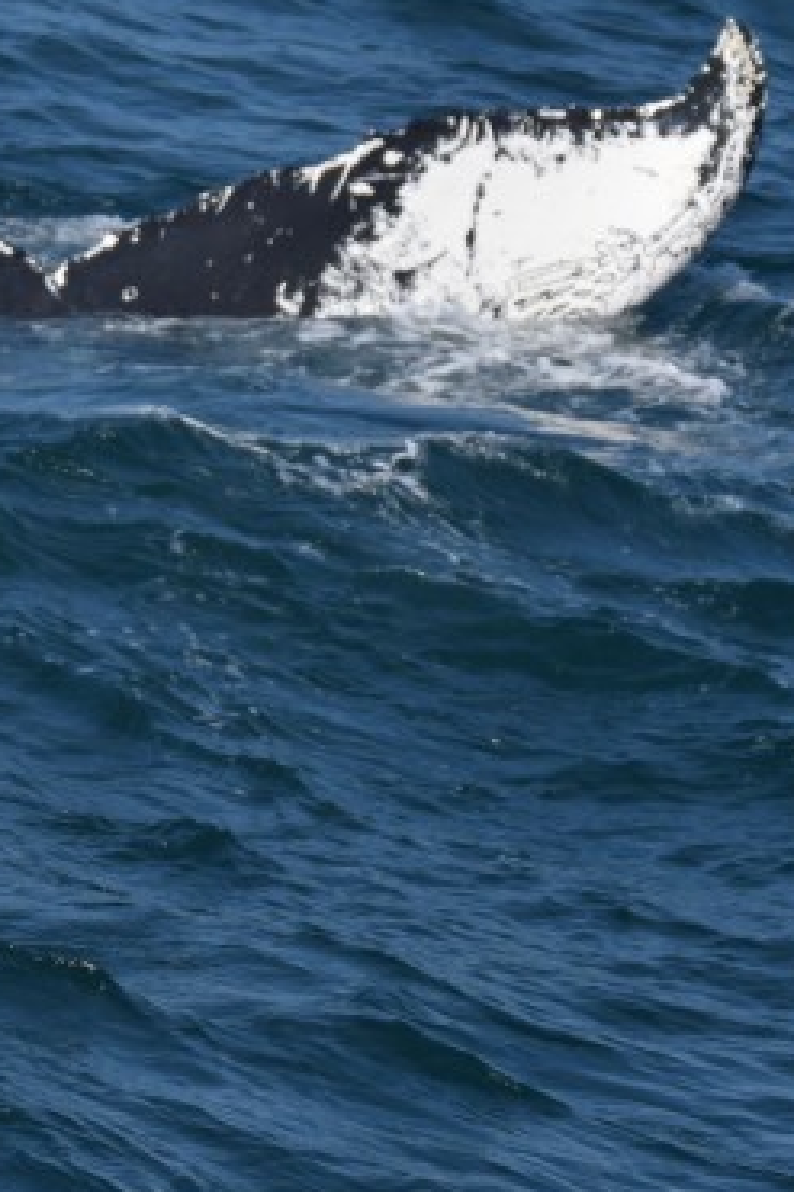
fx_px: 12300
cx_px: -48
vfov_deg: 5.5
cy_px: 225
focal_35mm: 371
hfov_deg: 3.7
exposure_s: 1/1600
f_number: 5.6
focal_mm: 85
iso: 200
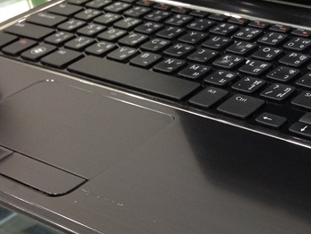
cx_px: 314
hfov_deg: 24.4
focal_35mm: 76
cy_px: 165
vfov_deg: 19.3
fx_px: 684
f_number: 2.4
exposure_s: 1/20
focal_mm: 4.12
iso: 100
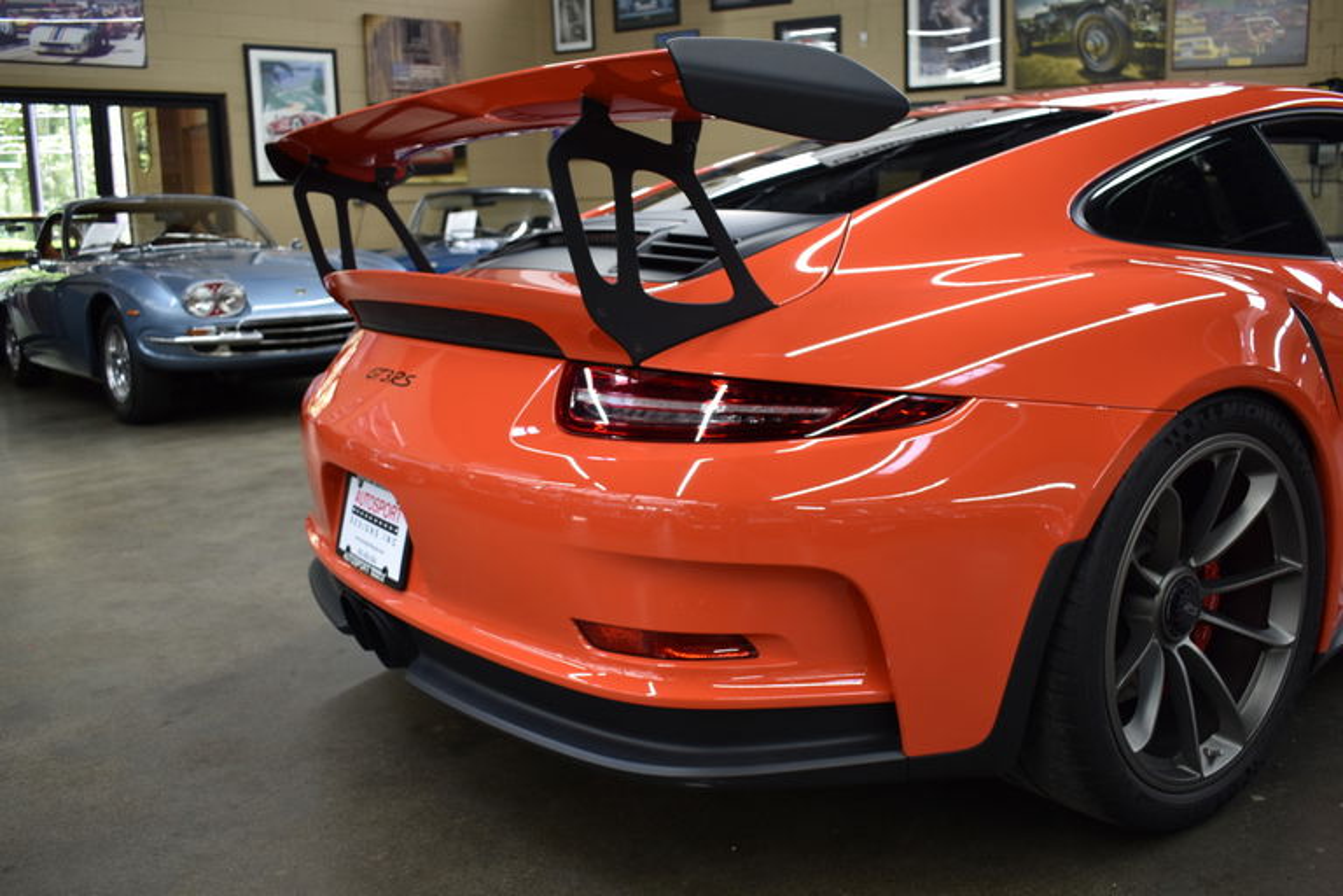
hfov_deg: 59.5
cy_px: 448
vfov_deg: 41.7
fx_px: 1175
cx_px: 672
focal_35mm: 32
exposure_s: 1/30
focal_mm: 21
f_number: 3.8
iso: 280
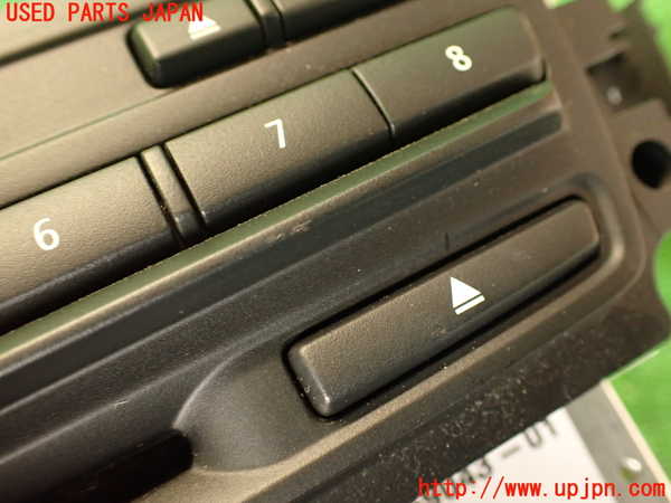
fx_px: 620
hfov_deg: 56.8
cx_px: 336
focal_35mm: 32
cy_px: 252
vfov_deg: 44.2
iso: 500
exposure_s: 1/30
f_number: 2.4
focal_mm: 5.79
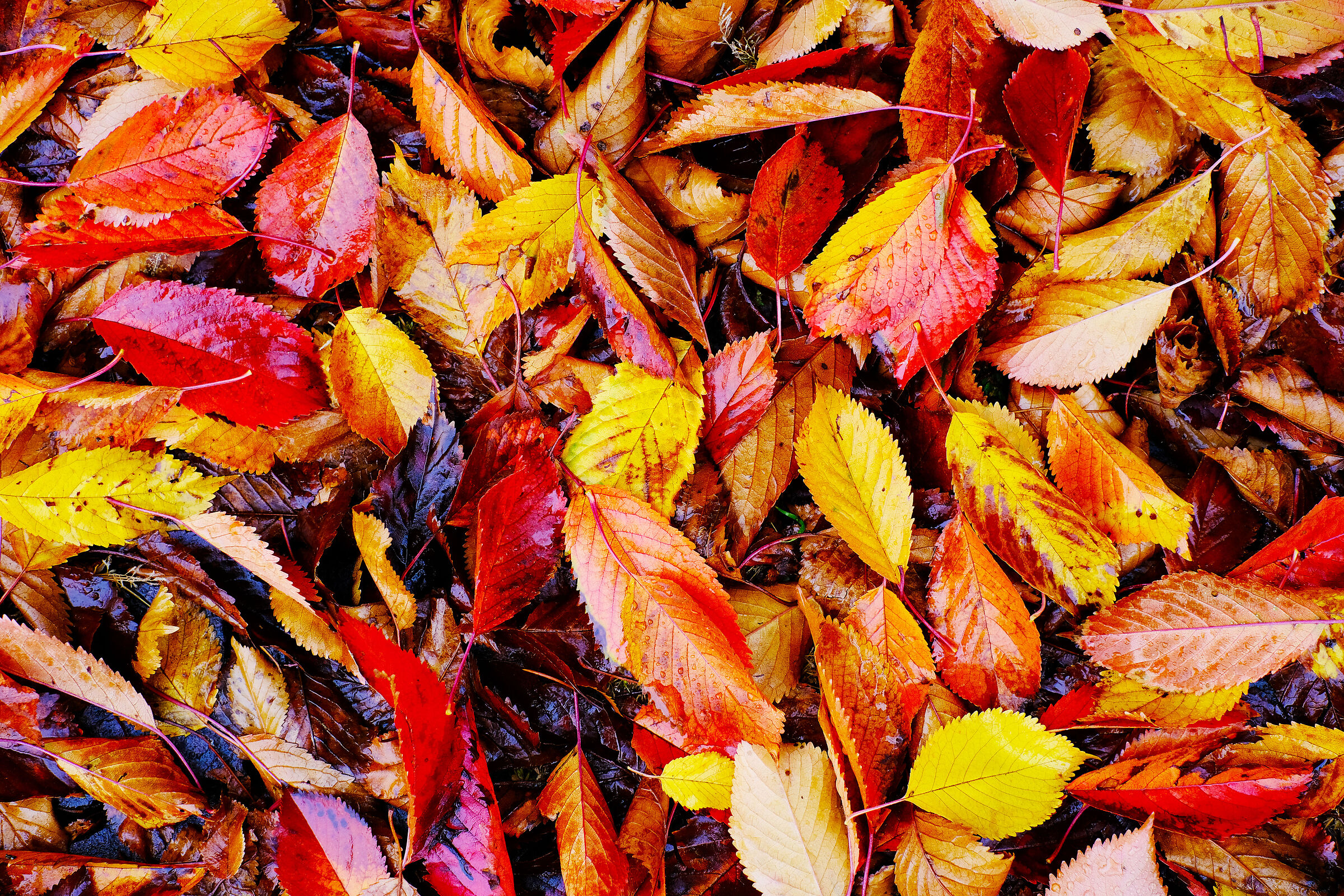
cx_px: 672
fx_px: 1979
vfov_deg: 25.5
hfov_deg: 37.5
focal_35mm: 53
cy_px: 448
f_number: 5.6
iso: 800
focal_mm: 35
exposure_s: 1/250
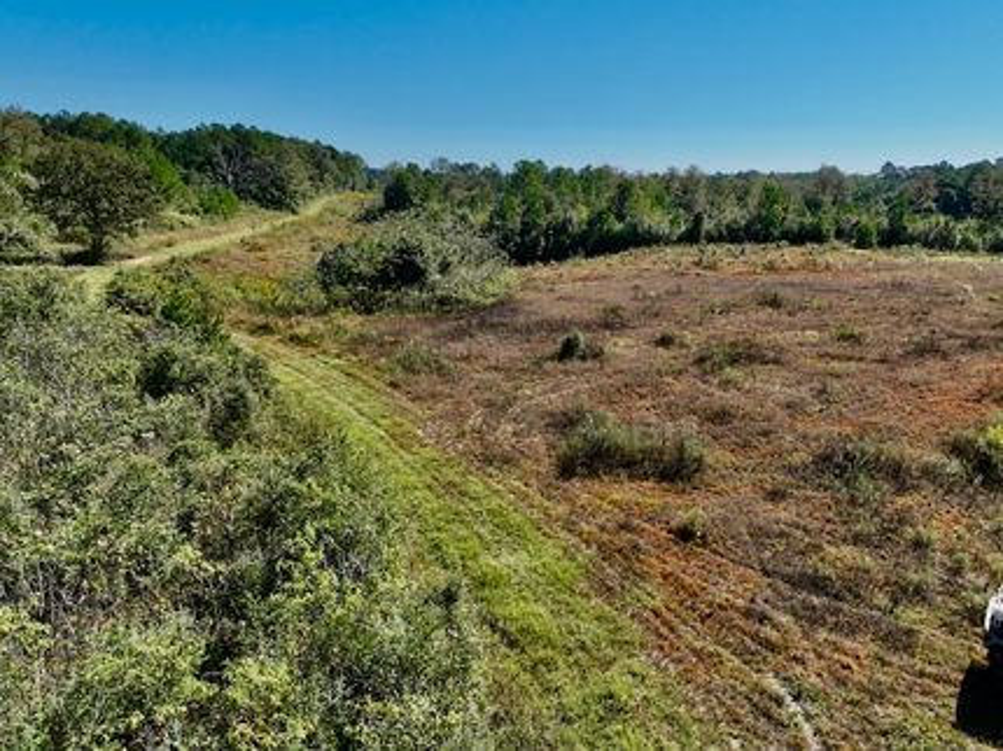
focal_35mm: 24
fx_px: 695
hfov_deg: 71.6
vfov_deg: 56.8
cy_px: 376
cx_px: 502
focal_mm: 12.29
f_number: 2.8
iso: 220
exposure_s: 1/2500
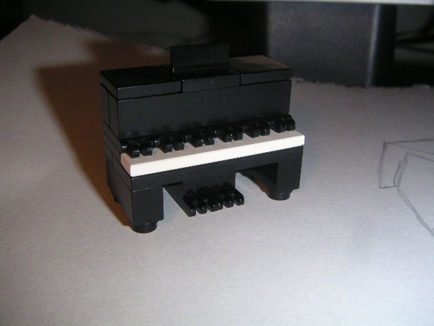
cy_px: 163
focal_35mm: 38
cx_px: 217
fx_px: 476
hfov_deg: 49.0
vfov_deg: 37.7
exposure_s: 1/45
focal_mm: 6
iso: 160
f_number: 6.7
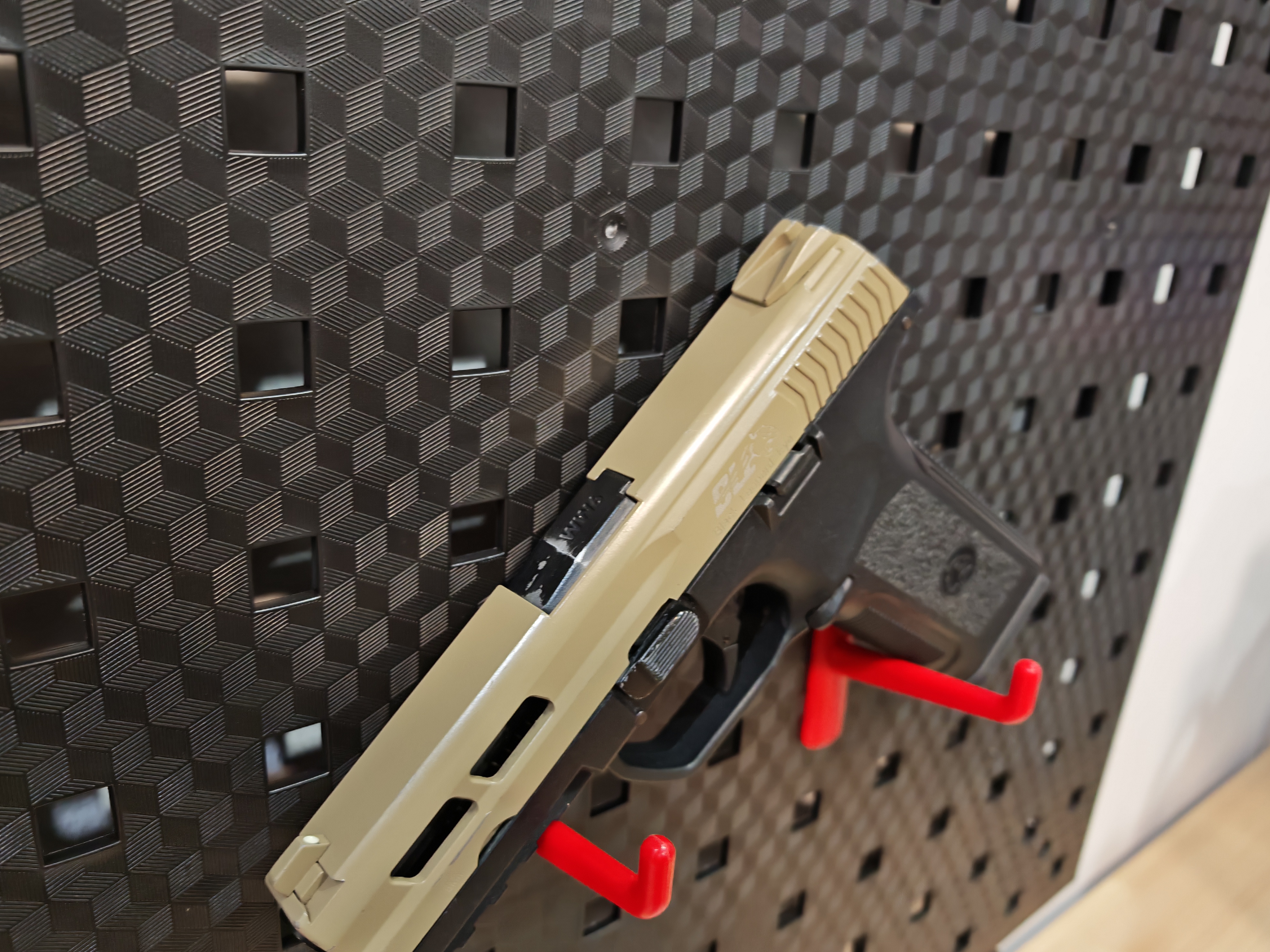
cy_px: 491
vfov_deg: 54.9
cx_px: 633
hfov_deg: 69.4
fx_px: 917
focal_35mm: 25
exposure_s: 1/50
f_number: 2
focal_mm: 6.83
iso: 400
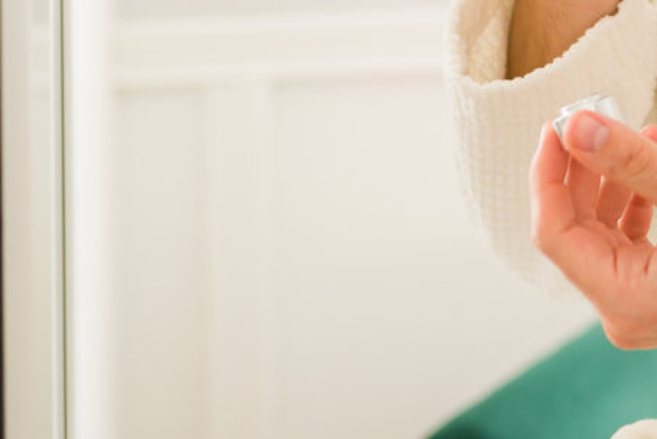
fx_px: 2246
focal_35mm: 123
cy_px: -262
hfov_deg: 15.6
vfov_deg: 10.7
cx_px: 926
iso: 250
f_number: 1.8
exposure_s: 1/160
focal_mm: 35
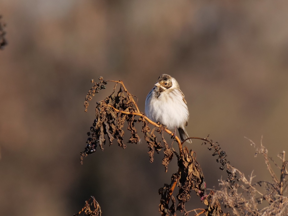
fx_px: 6657
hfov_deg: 2.5
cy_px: 108
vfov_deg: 1.9
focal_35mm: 800
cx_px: 144
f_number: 8
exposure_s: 1/500
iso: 400
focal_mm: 400
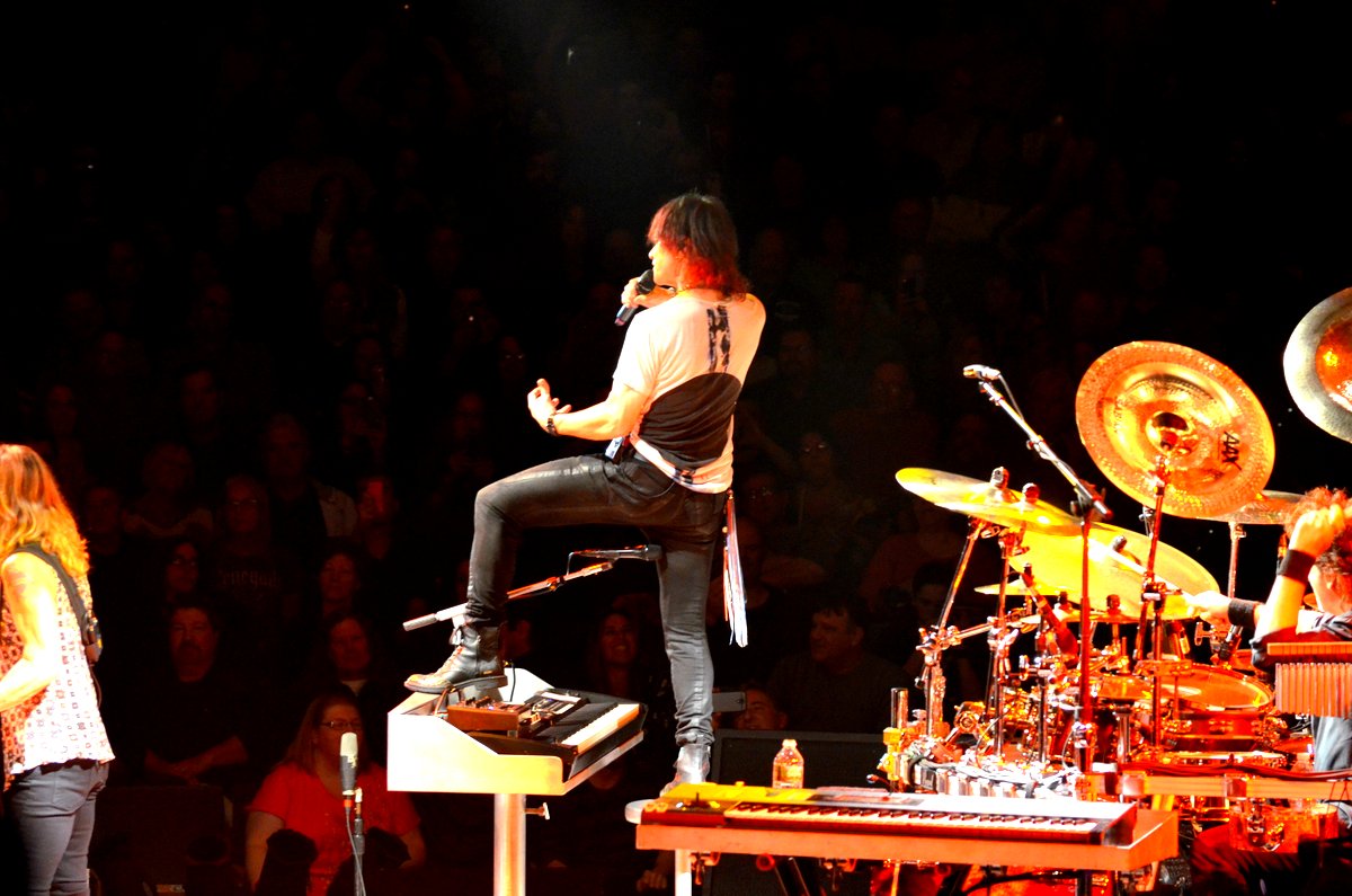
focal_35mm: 183
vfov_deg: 7.5
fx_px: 6859
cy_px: 448
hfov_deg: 11.3
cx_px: 676
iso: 1600
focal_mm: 122
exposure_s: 1/100
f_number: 4.8
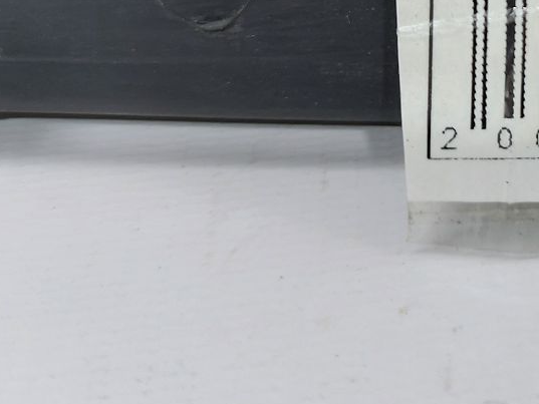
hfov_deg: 28.4
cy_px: -62
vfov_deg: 22.1
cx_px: 593
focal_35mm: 62
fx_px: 966
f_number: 1.8
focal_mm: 5.23
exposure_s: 1/50
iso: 80
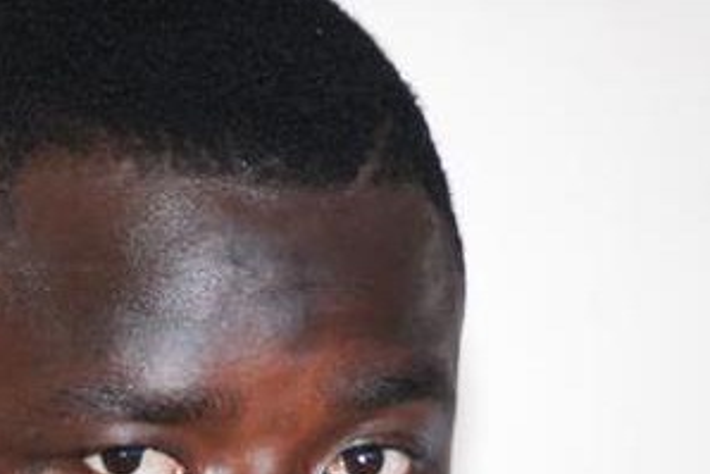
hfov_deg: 4.3
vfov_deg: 2.9
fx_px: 9376
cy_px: 437
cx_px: 179
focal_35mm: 475
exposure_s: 1/50
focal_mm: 135
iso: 500
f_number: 5
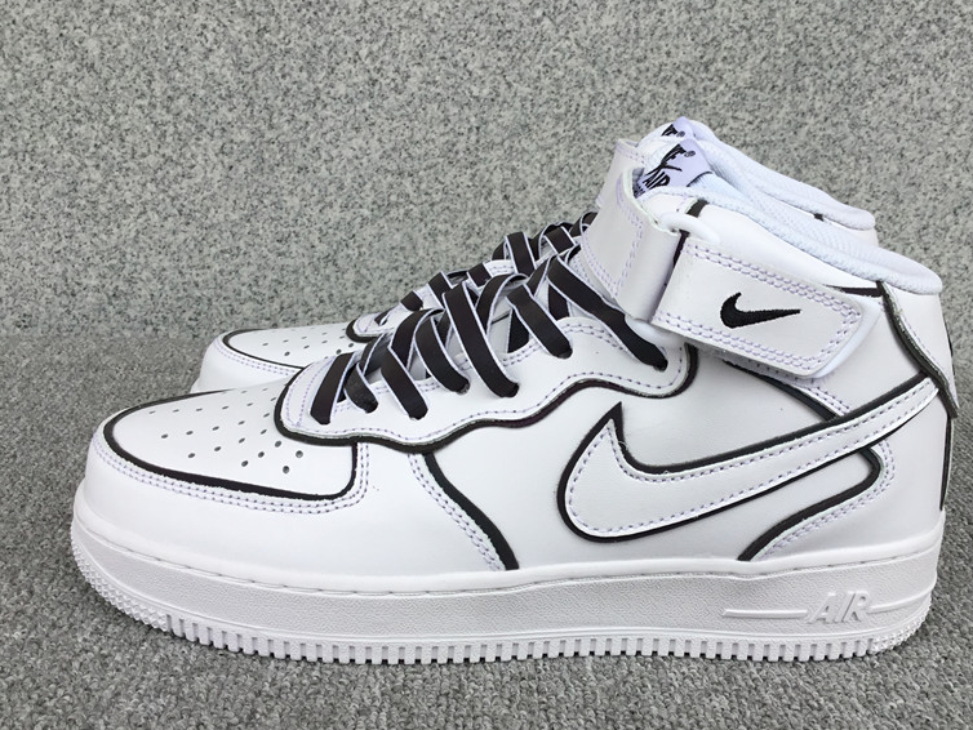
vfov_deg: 38.7
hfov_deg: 49.9
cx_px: 561
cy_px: 399
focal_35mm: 37
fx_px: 1040
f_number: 2.4
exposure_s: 1/183
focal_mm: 3.3
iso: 25
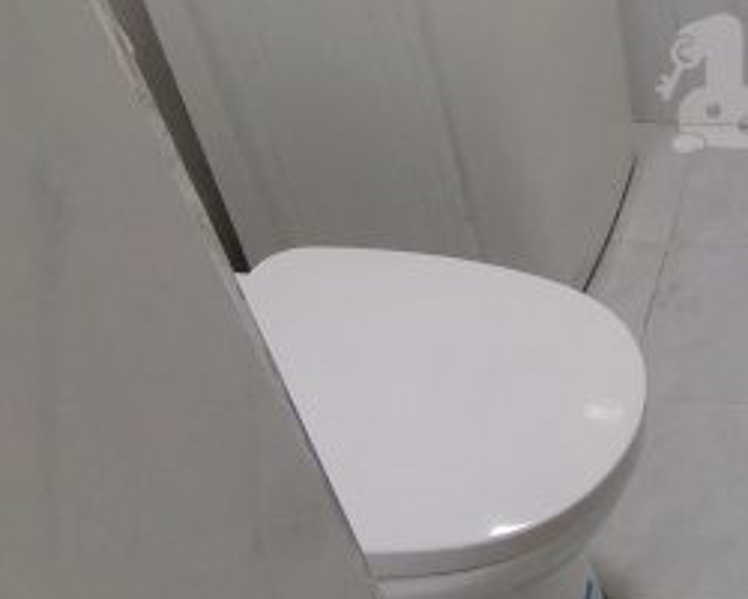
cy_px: 72
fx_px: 1107
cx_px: 895
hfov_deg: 31.4
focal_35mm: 50
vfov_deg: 29.2
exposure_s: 1/33.3
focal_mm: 1.68
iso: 200
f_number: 2.2
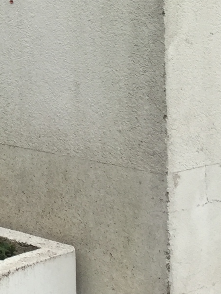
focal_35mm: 128
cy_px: -125
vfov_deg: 14.5
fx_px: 1090
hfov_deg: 11.1
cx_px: -127
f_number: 2.2
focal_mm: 4.15
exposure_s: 1/775
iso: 32
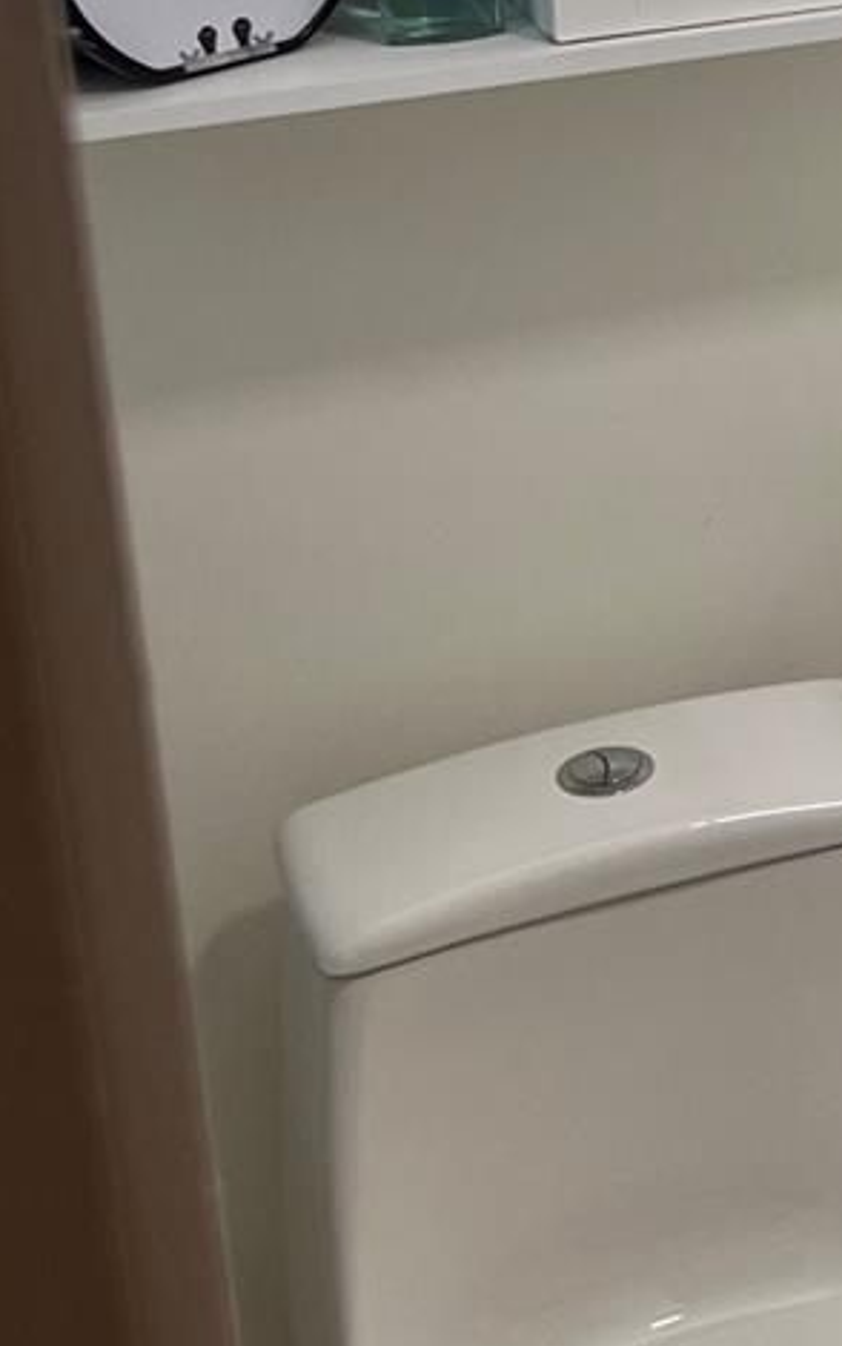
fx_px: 3302
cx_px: 1526
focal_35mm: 90
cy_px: 63
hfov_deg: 13.1
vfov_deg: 22.3
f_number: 1.5
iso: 50
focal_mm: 5.7
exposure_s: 1/227
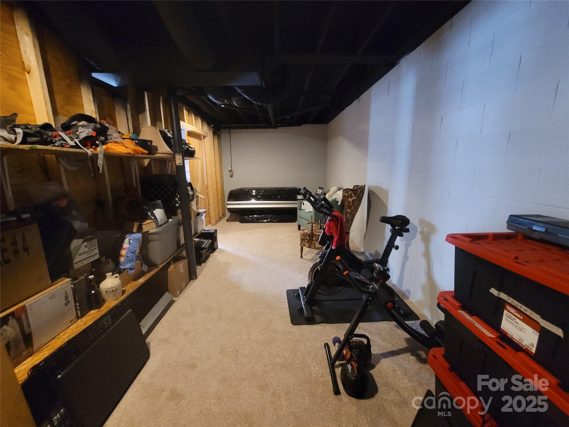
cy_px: 214
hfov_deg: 106.2
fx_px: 214
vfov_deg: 89.9
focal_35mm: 13
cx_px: 284
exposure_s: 1/24
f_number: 2.2
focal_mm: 2.2
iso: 1000
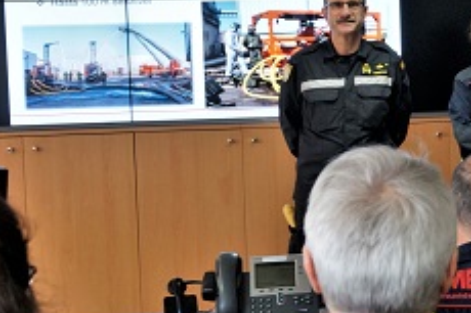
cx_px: 481
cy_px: 170
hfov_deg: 20.9
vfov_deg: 14.5
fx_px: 1229
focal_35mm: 94
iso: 800
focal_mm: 30
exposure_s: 1/60
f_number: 6.3
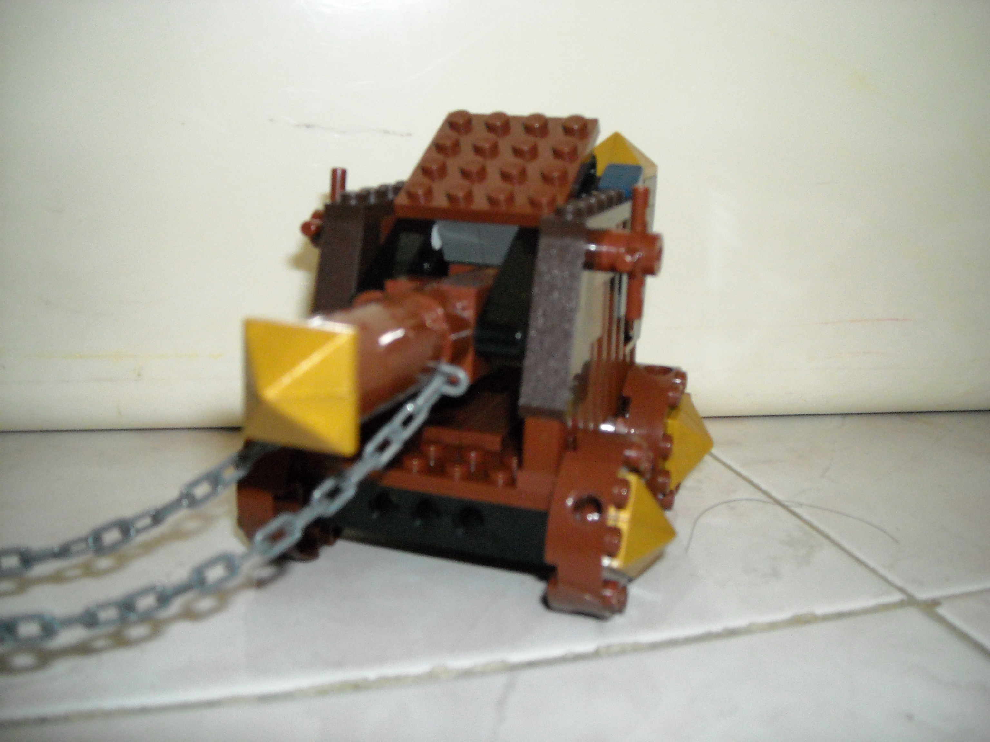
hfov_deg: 52.6
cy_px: 371
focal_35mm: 35
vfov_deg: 40.7
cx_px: 495
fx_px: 1001
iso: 436
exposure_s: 1/8
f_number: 2.8
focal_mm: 5.7
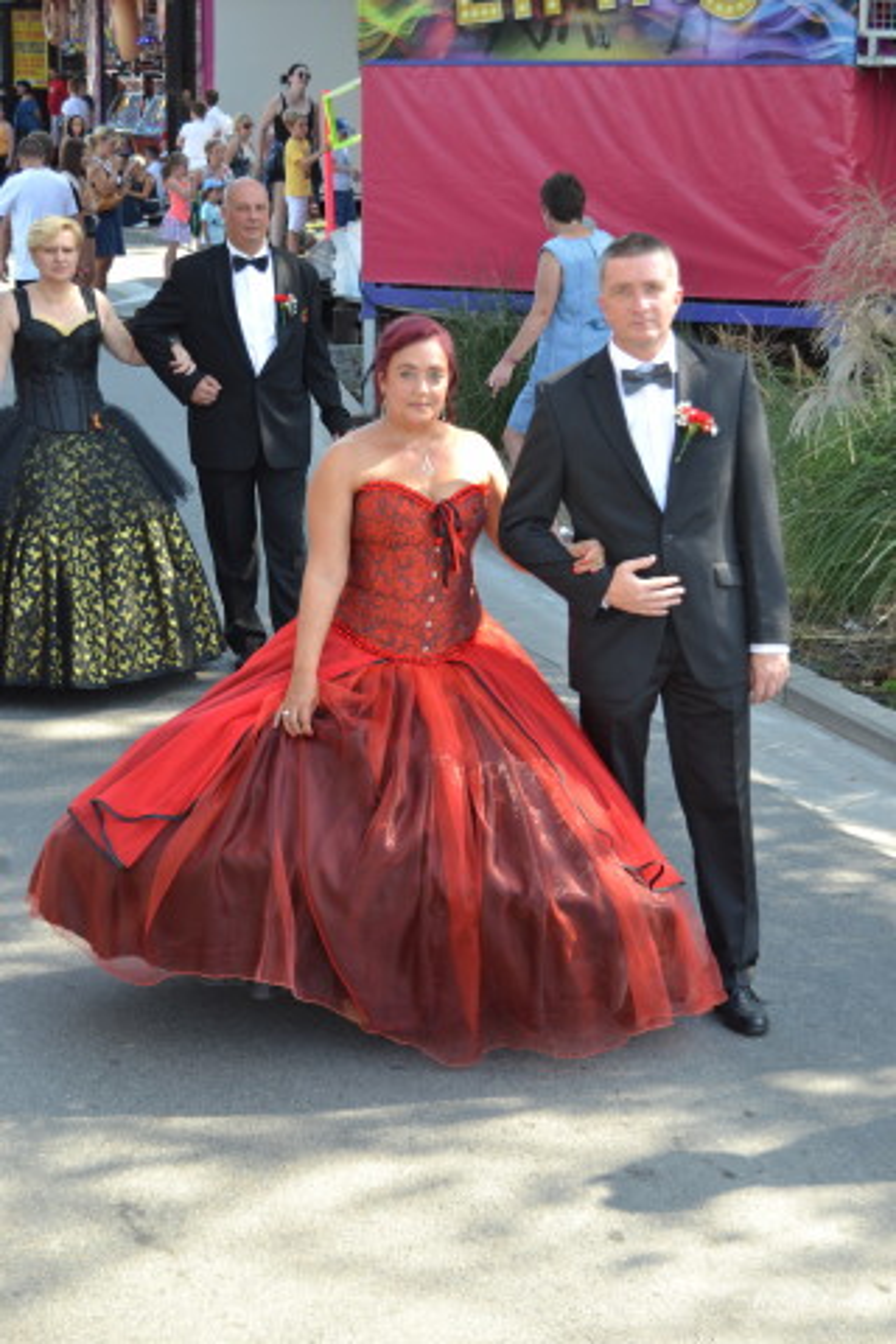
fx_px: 2520
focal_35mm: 68
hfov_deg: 20.2
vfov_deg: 29.9
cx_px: 448
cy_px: 672
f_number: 5.6
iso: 200
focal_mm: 45
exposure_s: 1/125
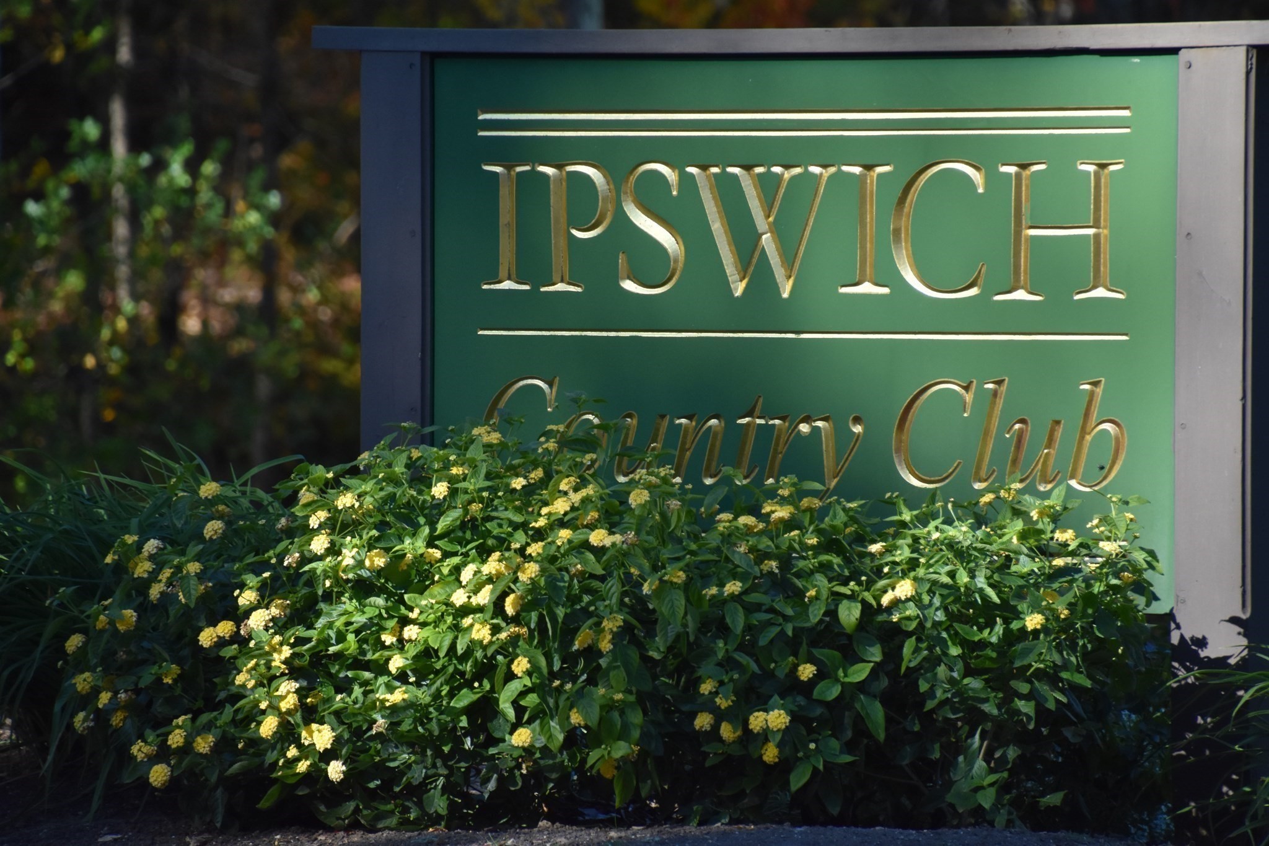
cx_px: 634
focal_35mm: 345
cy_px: 423
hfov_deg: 6.0
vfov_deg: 4.0
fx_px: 12159
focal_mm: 230
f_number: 6.3
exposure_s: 1/500
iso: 1100
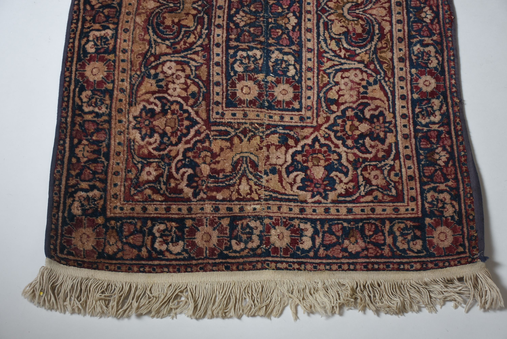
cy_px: 170
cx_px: 254
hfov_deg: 29.8
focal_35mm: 68
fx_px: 951
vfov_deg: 20.2
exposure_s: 1/100
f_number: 5.6
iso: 200
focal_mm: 45
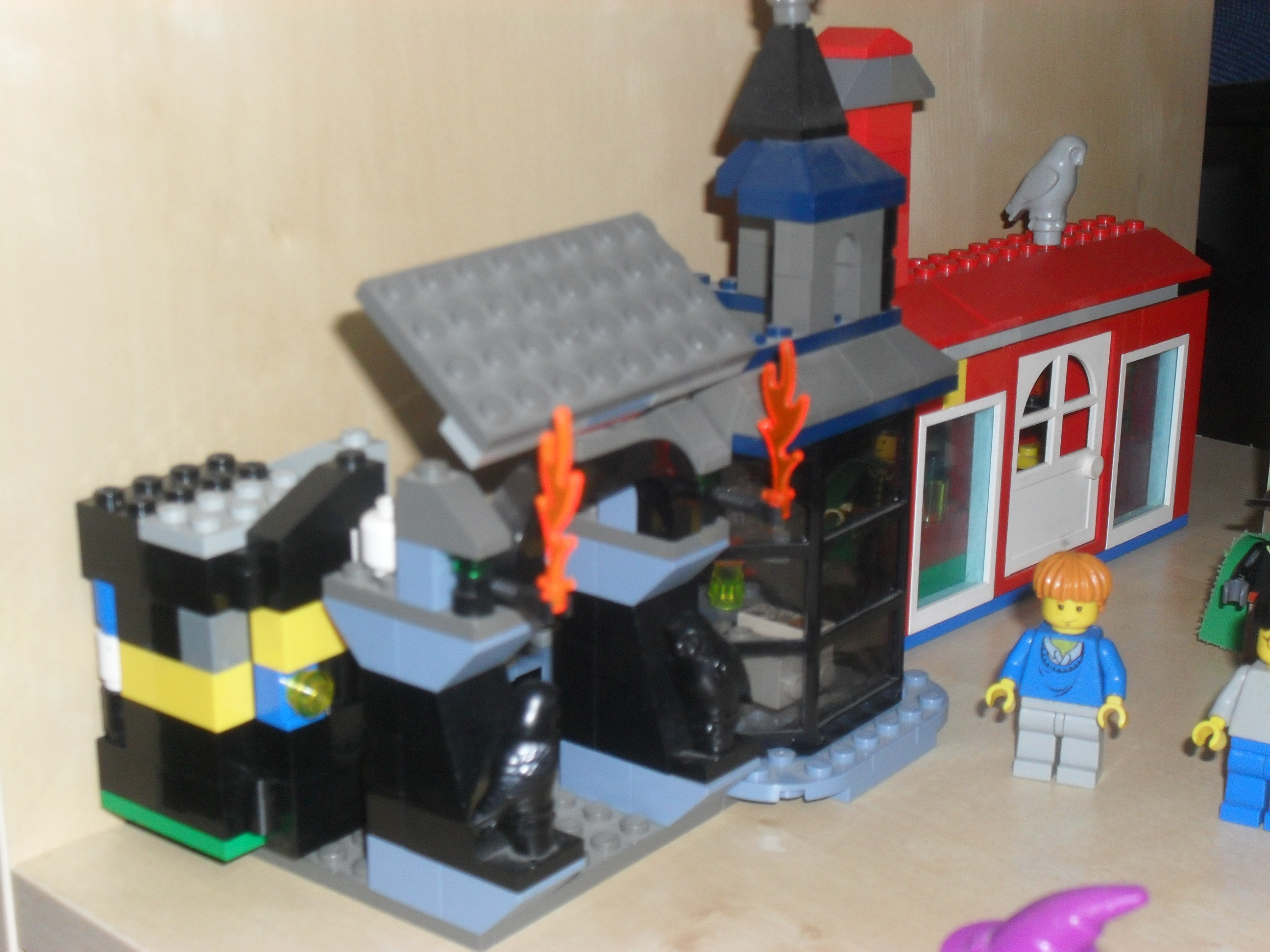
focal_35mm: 57
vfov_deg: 25.7
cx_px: 635
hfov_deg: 33.8
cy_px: 476
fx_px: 2091
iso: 200
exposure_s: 1/60
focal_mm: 10.1
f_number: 4.3
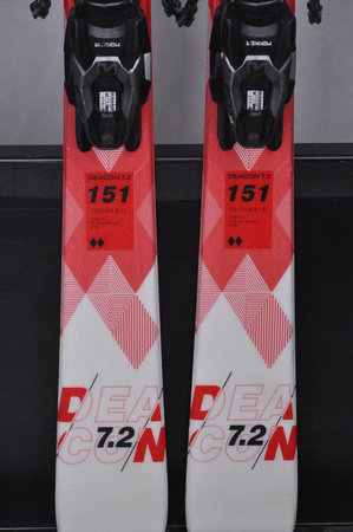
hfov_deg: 10.7
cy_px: 266
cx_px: 176
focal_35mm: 128
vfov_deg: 16.1
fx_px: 1880
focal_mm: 85
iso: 3200
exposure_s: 1/125
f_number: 9.5
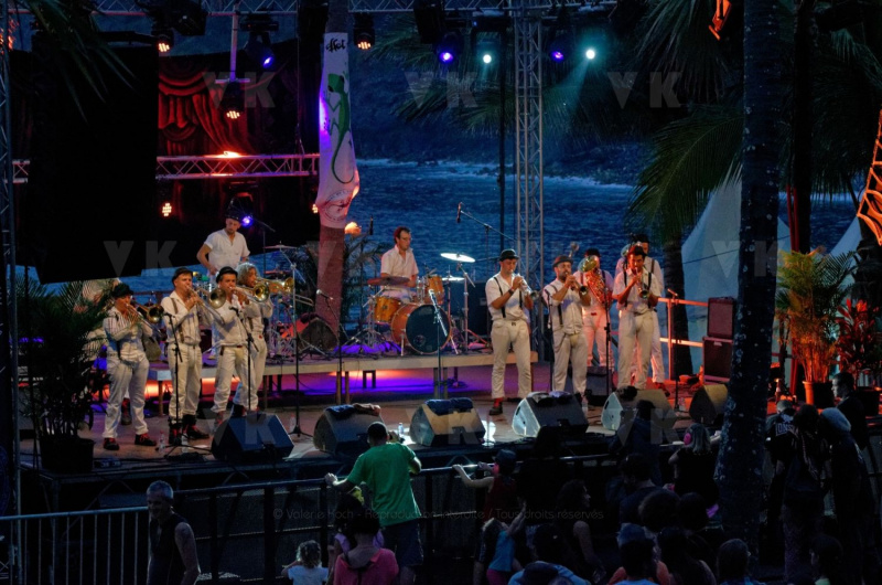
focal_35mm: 105
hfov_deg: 19.5
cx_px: 441
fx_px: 2567
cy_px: 292
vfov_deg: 13.0
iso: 1250
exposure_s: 1/100
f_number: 4.5
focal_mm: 70
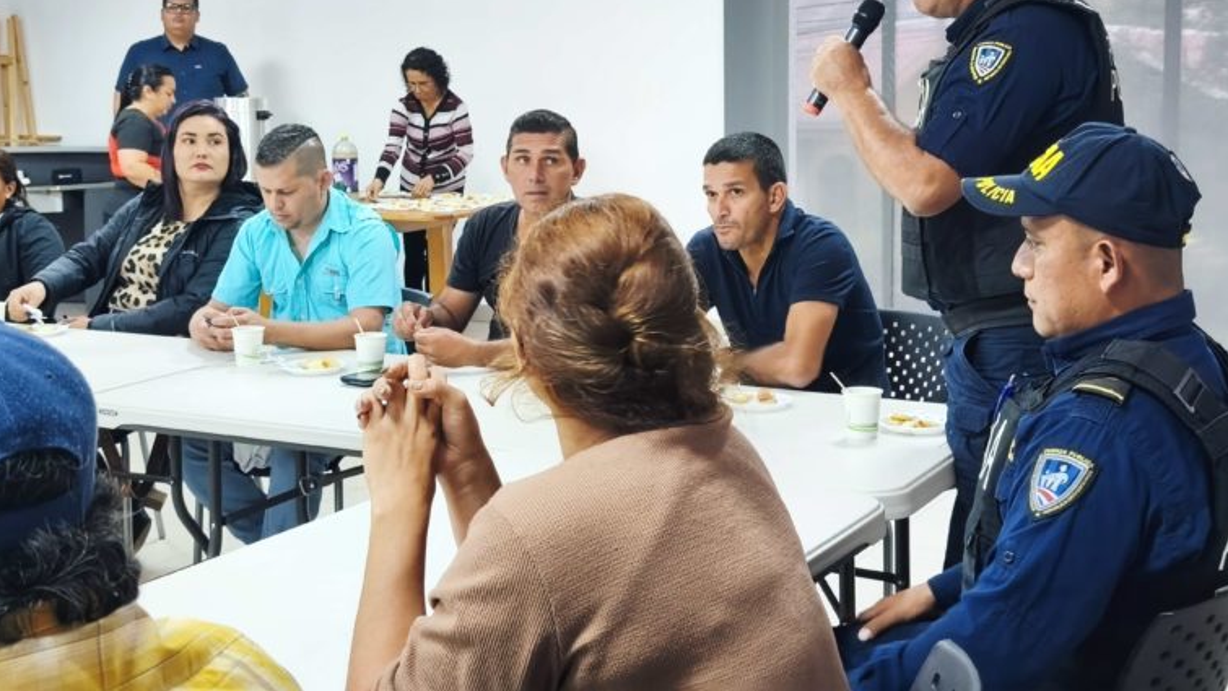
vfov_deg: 23.4
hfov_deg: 40.6
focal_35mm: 51
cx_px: 616
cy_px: 224
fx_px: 1661
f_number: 1.65
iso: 640
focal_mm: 6.18
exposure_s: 1/50
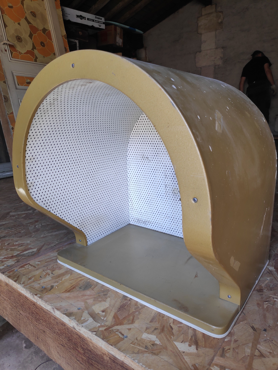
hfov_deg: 66.0
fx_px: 214
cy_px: 185
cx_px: 139
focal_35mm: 20
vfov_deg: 81.7
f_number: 1.9
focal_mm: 3.94
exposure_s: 1/100
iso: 100
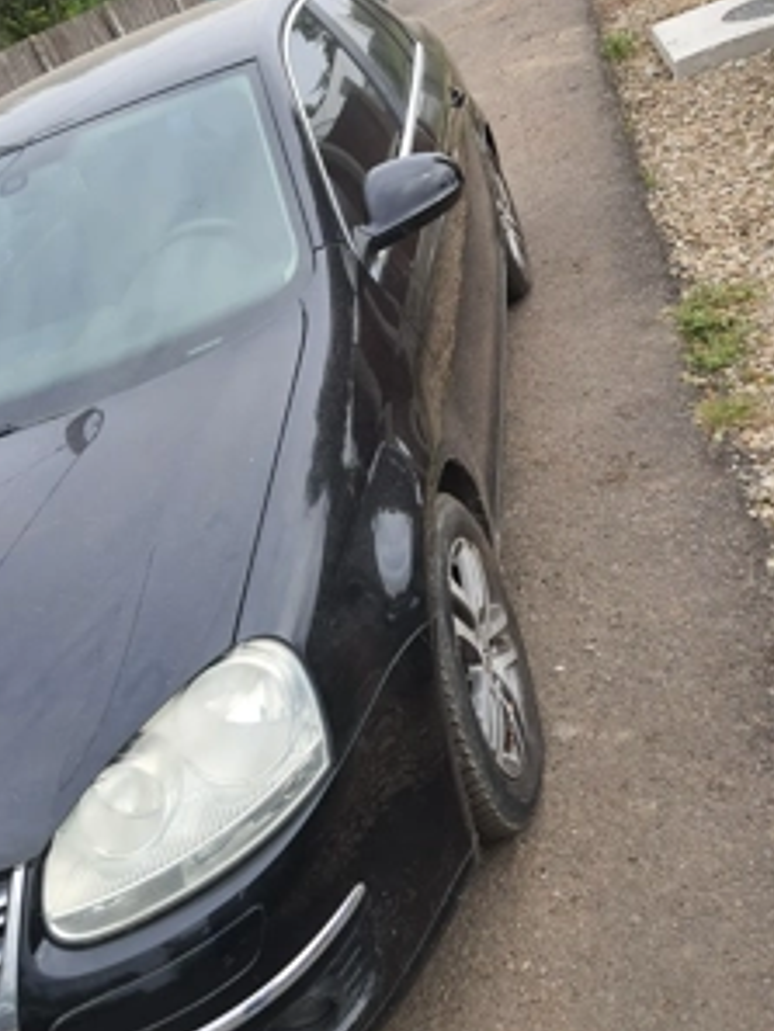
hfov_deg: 40.5
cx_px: 298
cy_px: 500
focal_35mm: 35
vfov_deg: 52.6
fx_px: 1043
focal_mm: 4.32
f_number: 1.7
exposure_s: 1/830
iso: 50
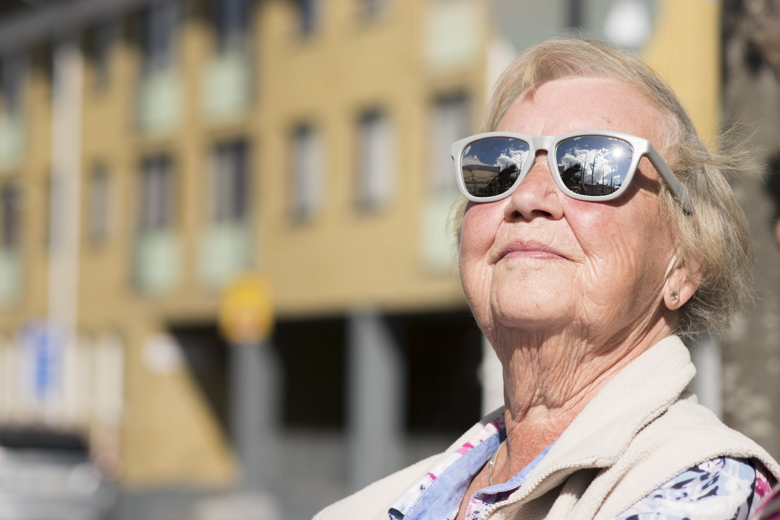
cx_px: 390
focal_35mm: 128
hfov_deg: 16.1
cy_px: 260
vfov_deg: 10.8
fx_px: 2762
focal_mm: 85
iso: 100
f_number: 4.5
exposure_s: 1/1600
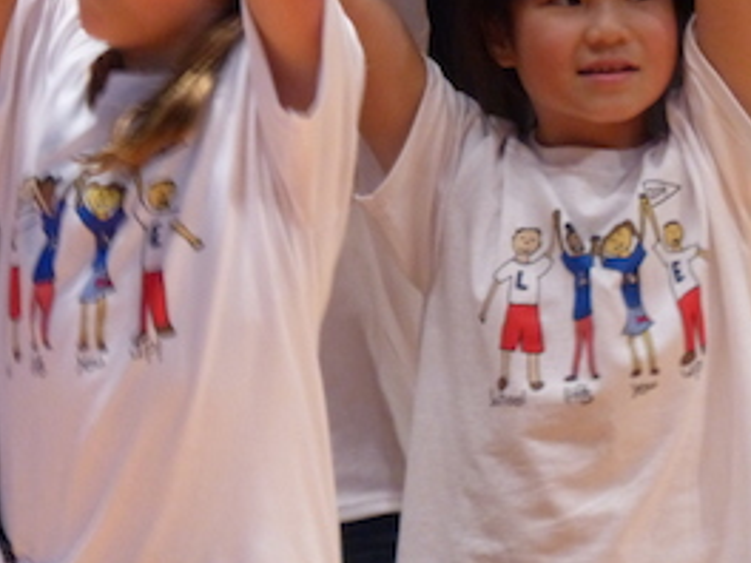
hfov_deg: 2.0
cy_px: 9
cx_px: 377
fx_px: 21608
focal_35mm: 996
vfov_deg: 1.5
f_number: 2.8
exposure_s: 1/15
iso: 400
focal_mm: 88.7
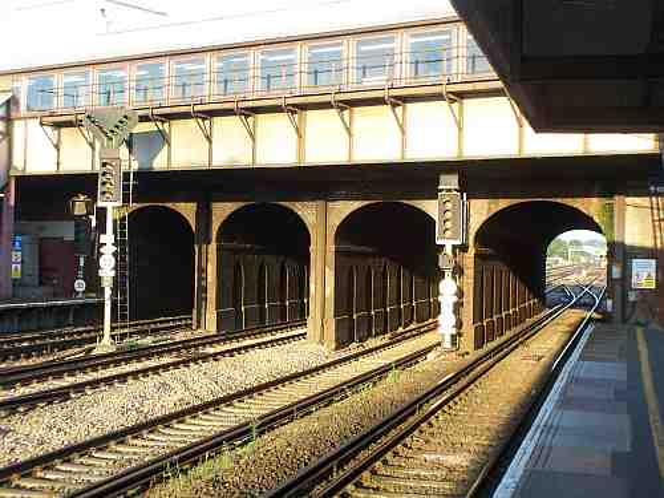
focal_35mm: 61
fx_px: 1170
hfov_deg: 31.7
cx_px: 332
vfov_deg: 24.0
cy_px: 249
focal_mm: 9.9
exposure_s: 1/80
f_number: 4.1
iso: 80
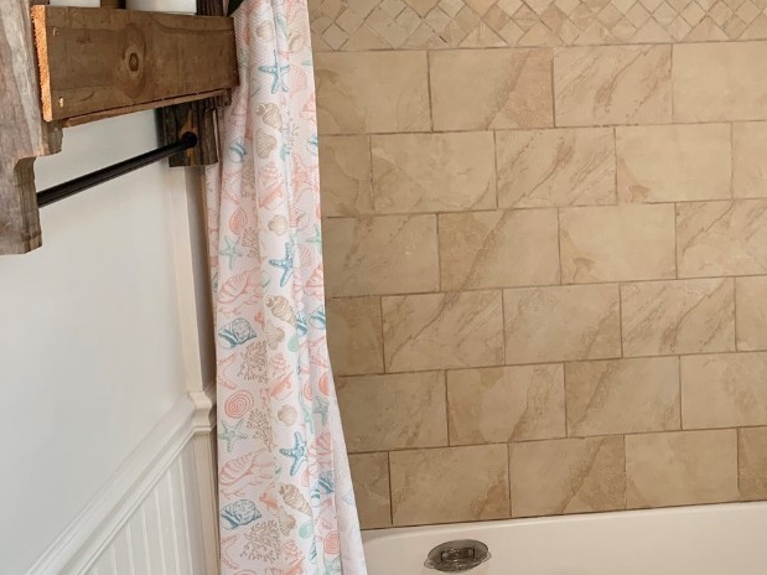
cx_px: 607
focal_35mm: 43
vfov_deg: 33.2
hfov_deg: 42.0
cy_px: 185
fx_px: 953
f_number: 1.8
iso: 100
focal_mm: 4.25
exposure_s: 1/94
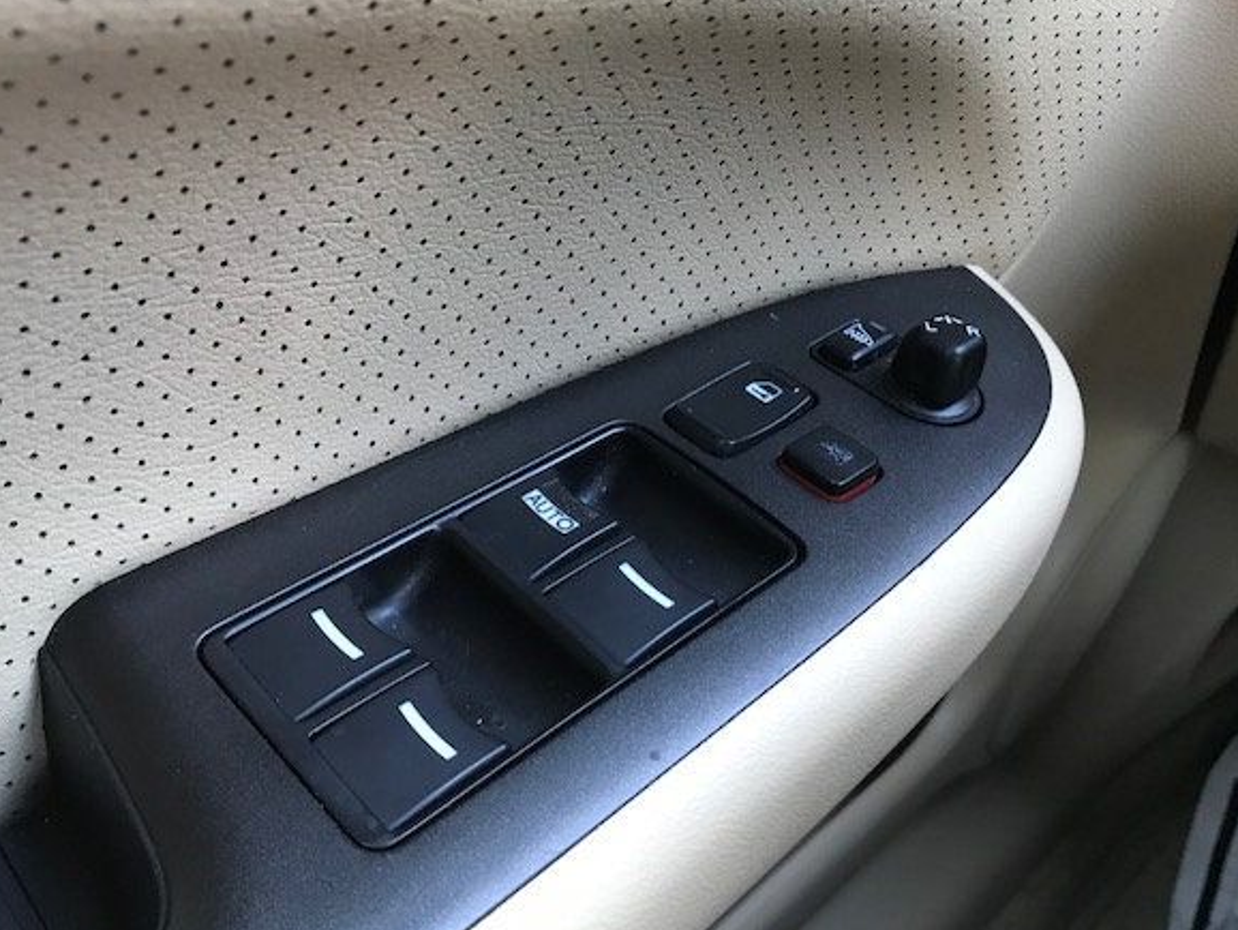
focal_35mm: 31
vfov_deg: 45.4
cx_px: 593
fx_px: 1109
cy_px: 501
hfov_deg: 58.3
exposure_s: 1/15
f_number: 1.8
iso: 64
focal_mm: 3.99
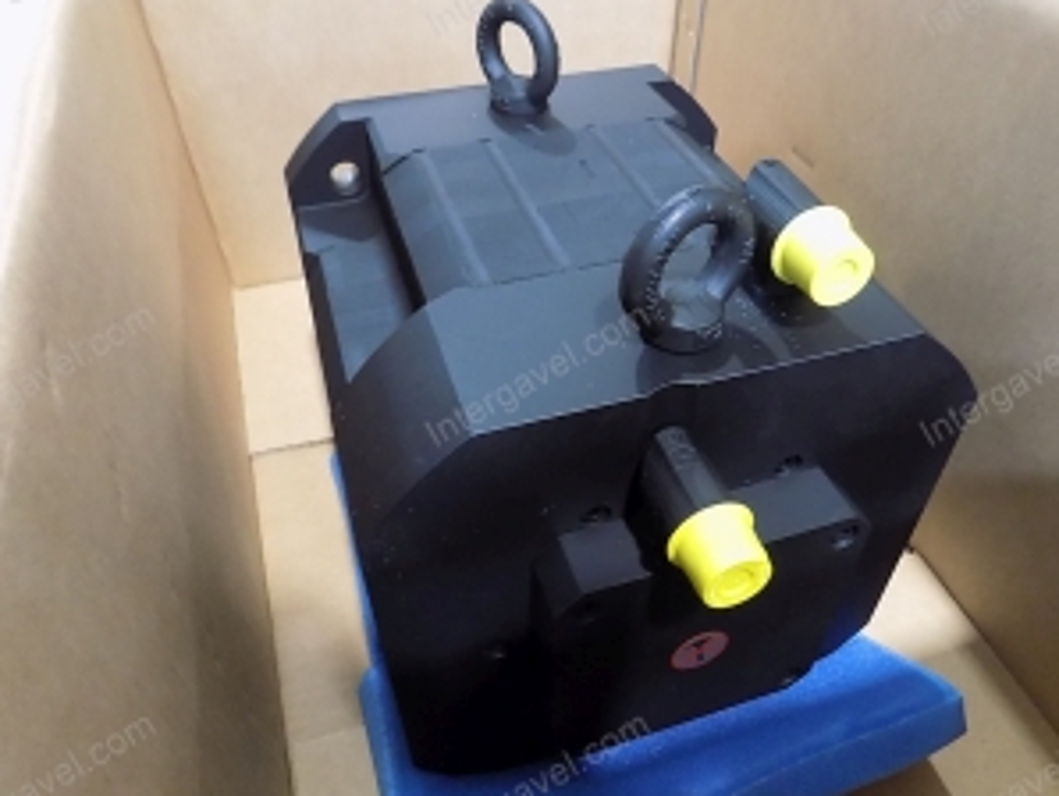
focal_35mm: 27
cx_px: 544
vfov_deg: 51.4
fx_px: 827
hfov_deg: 65.3
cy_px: 418
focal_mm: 4
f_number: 3.1
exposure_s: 1/10
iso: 400
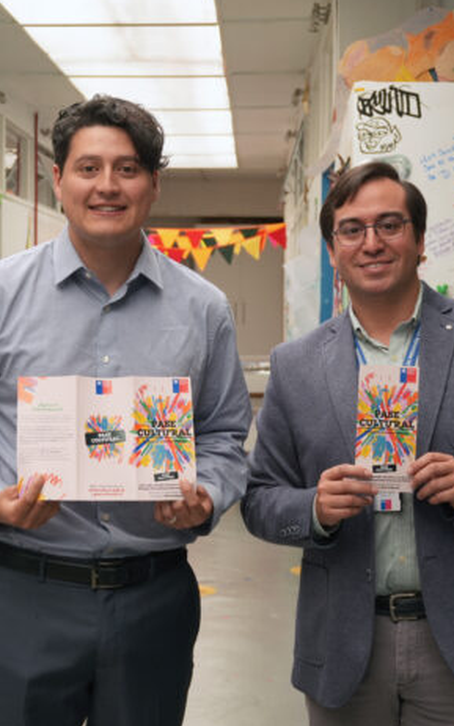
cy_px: 368
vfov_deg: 27.9
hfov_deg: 17.7
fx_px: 1460
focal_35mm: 74
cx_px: 201
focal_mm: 31
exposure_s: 1/60
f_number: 5
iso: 250
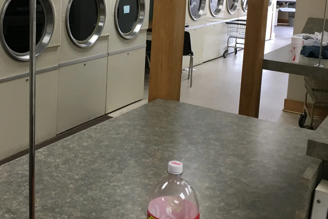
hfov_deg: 38.8
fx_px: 465
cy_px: 38
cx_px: 137
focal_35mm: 51
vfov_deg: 25.9
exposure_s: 1/30
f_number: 2.2
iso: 80
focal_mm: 4.15
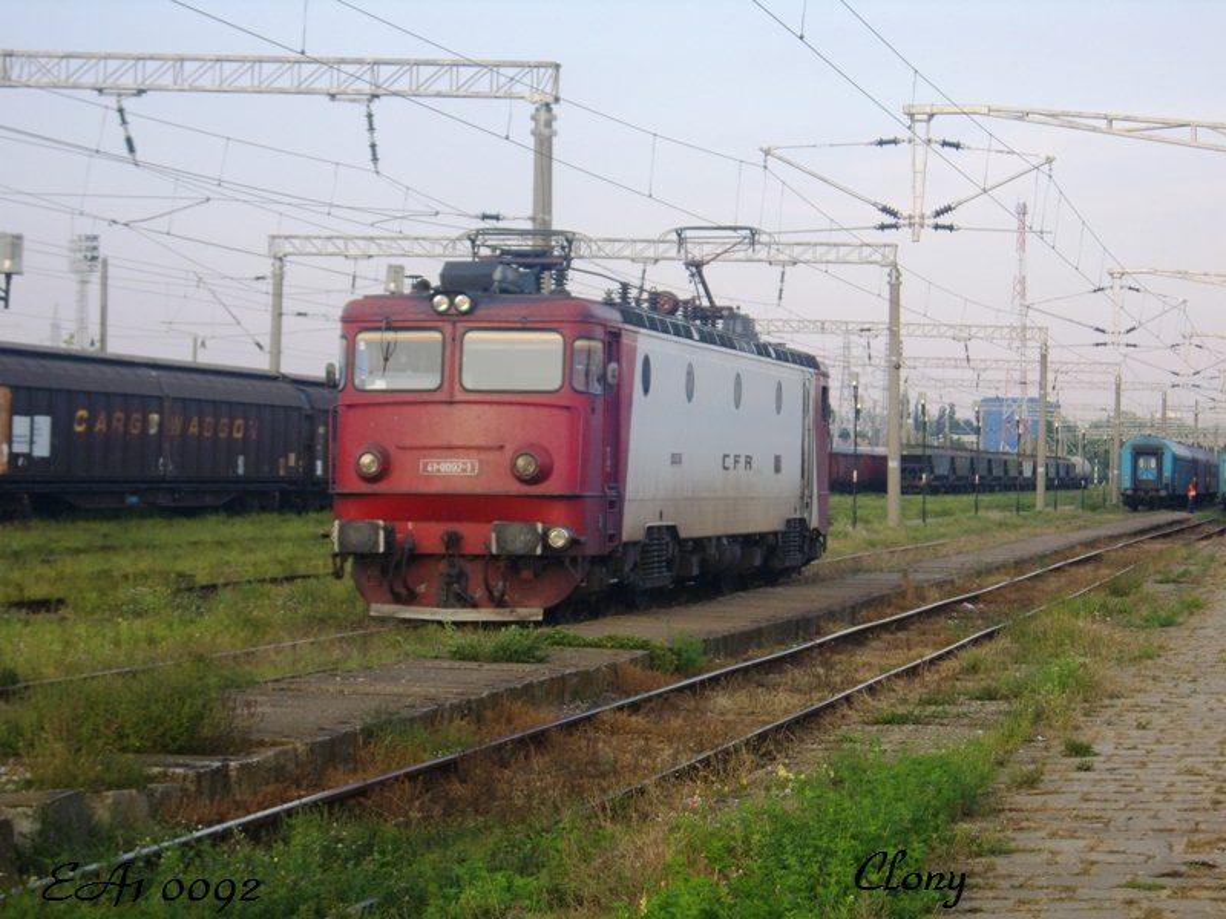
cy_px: 460
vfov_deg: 15.9
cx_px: 613
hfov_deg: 21.1
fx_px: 3294
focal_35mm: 93
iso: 80
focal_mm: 19.3
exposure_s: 1/125
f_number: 4.8
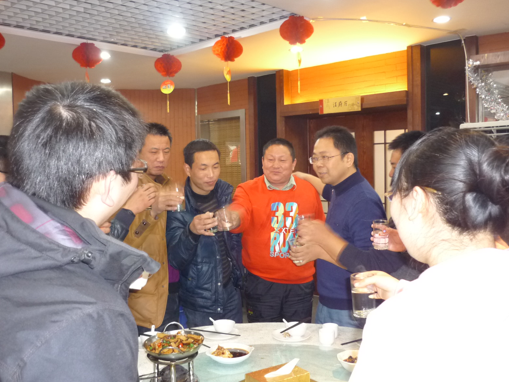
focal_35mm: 34
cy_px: 186
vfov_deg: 41.8
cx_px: 251
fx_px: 500
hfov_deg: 54.0
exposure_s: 1/8
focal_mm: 5.5
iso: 320
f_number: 2.8
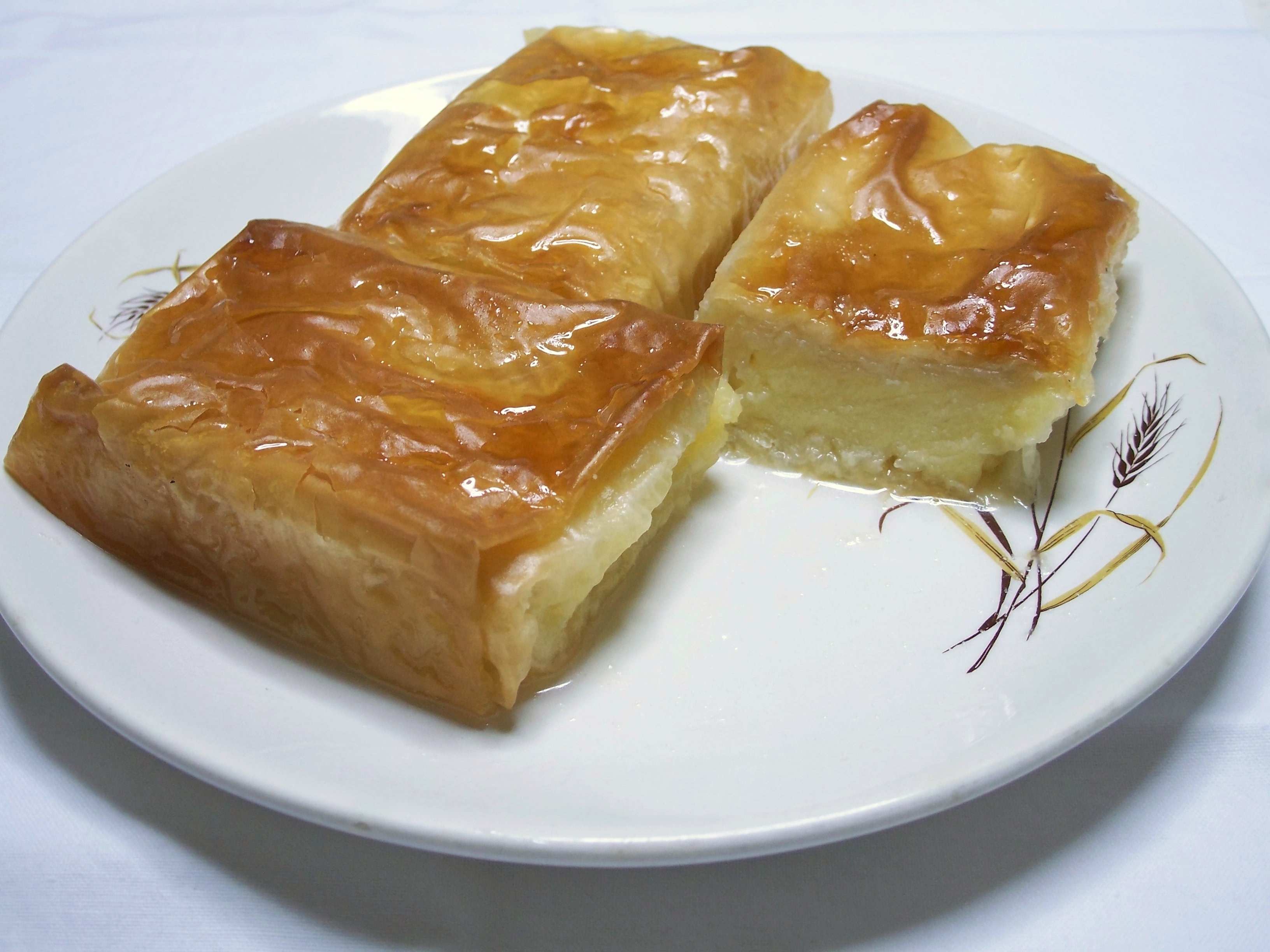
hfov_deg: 43.9
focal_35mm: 43
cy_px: 476
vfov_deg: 33.6
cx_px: 635
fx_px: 1578
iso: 200
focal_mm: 9.1
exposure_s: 1/60
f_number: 3.2
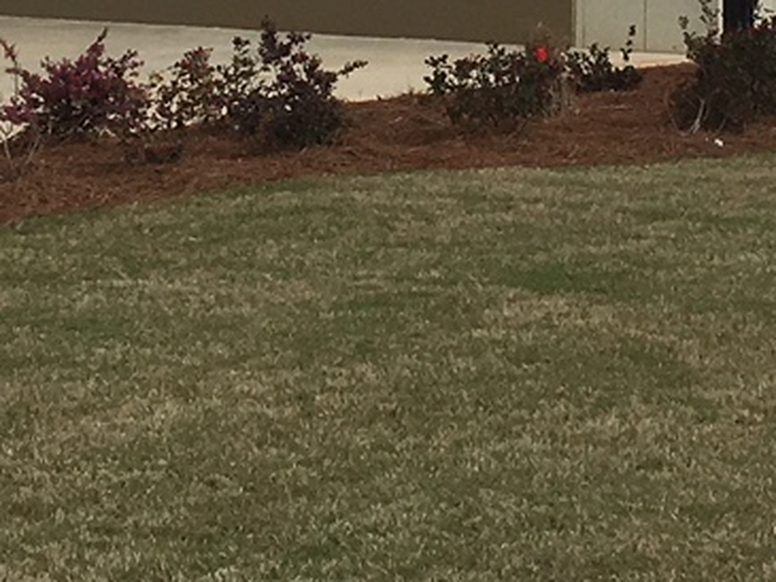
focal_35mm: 160
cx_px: 519
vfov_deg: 8.7
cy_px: -658
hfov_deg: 12.3
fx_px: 3588
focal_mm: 4.15
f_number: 2.2
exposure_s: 1/2564
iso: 25
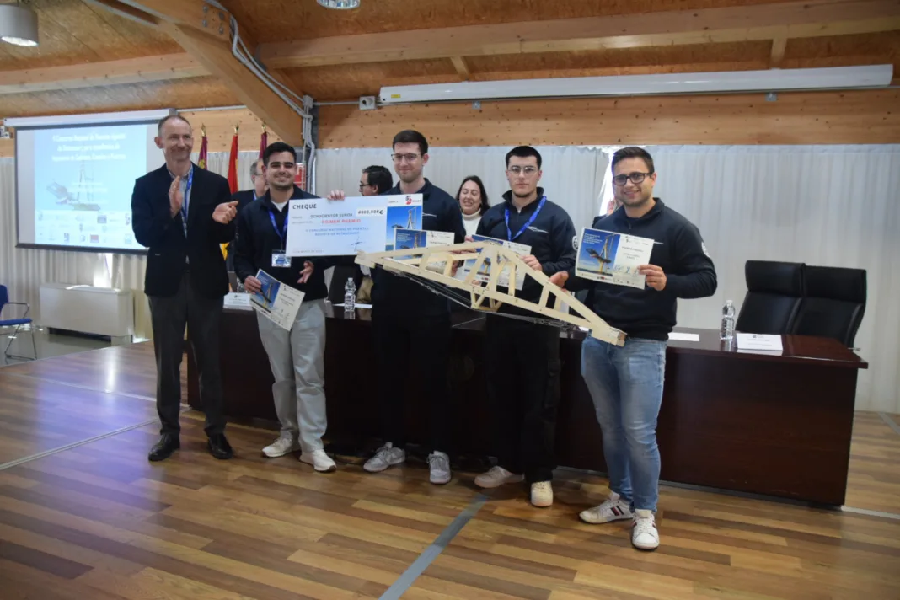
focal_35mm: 26
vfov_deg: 50.4
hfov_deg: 70.4
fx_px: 637
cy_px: 300
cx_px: 450
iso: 2000
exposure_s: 1/250
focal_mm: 17
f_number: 2.8
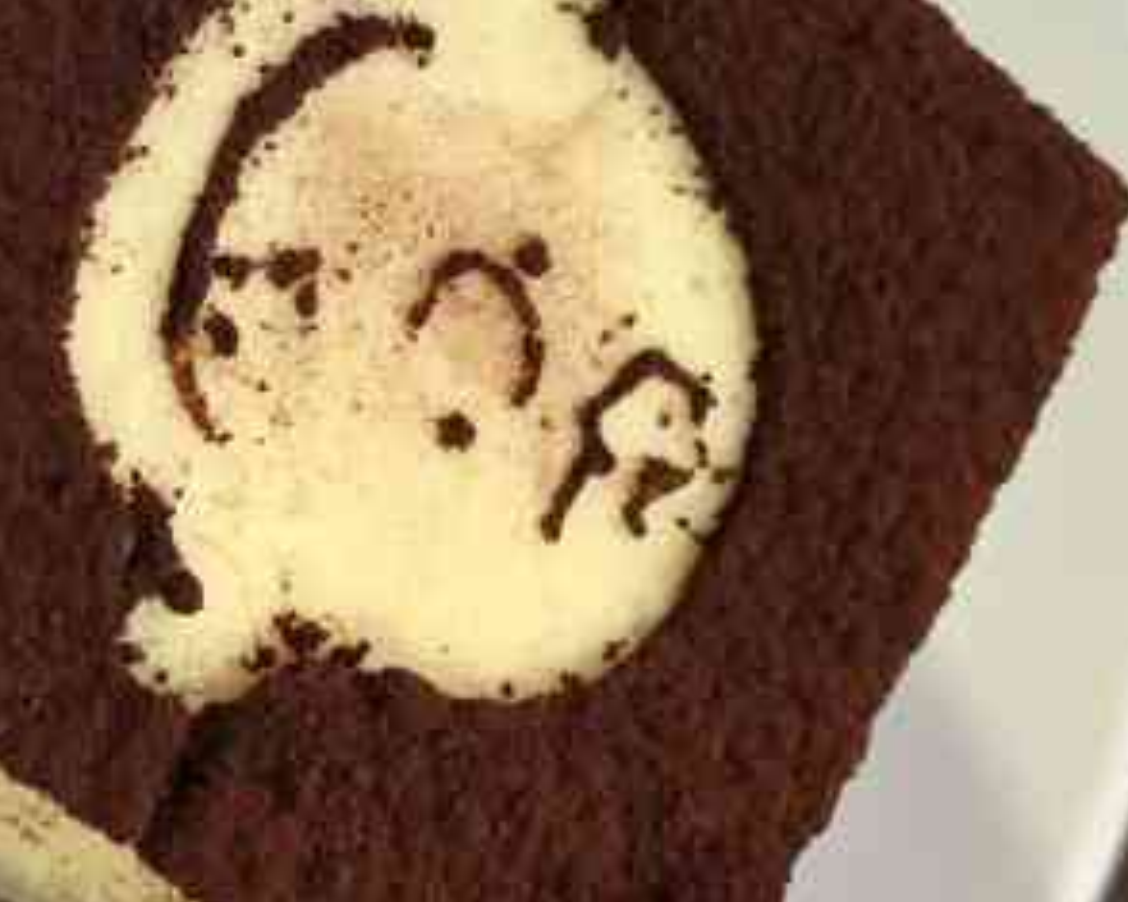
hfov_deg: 28.5
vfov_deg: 23.3
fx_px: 2169
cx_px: 226
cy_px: 263
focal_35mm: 65
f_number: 1.8
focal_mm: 3.99
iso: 25
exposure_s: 1/33
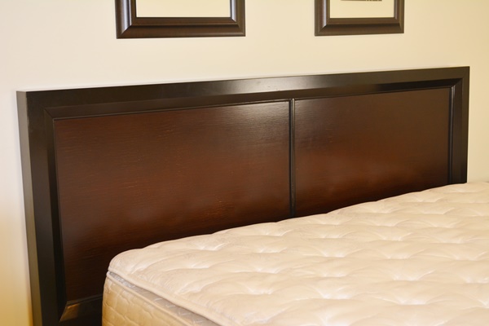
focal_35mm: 52
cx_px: 244
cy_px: 163
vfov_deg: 25.8
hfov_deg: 37.9
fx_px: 713
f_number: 5
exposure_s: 1/60
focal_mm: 35
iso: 450
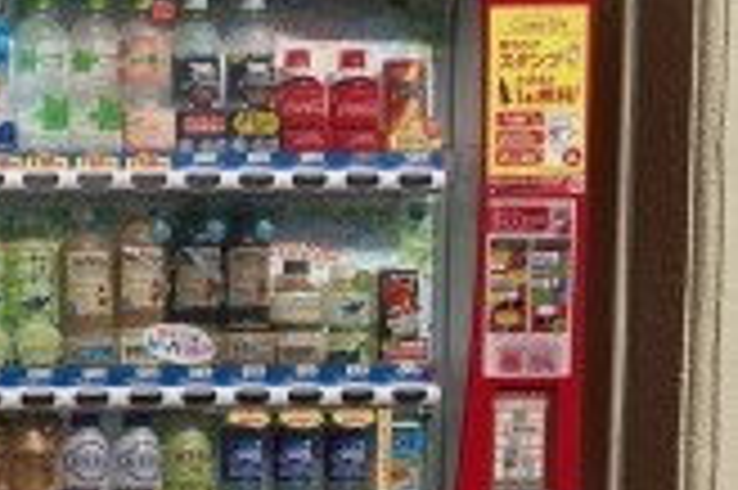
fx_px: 1823
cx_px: -378
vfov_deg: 14.8
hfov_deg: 19.8
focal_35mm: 89
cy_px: 582
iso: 20
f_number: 1.8
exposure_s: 1/4367
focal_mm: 3.99
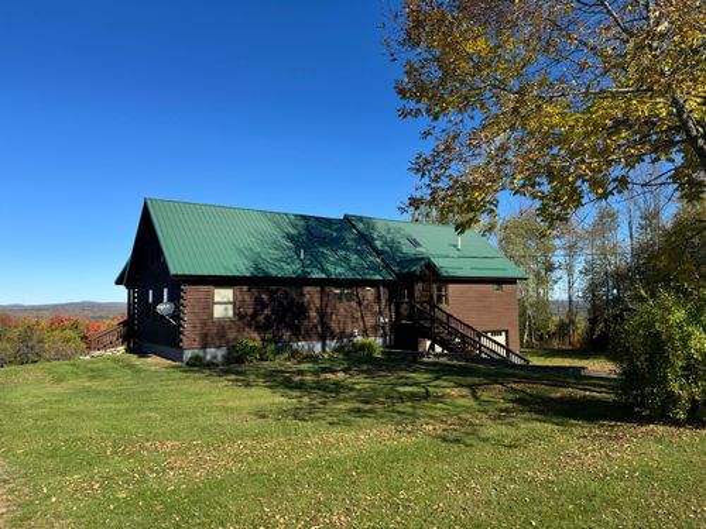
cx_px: 353
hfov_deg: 71.6
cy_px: 264
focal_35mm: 24
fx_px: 489
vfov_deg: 56.8
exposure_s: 1/3247
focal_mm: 6.76
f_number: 1.78
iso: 80
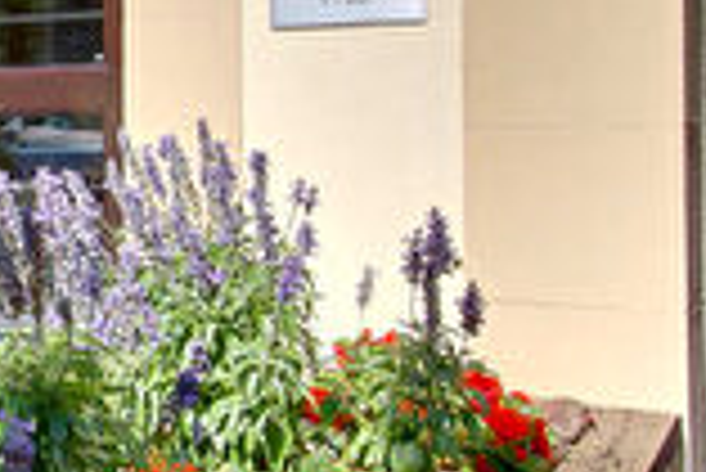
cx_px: -481
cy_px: 106
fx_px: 1315
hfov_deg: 22.0
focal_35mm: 67
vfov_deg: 20.2
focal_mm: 10
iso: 100
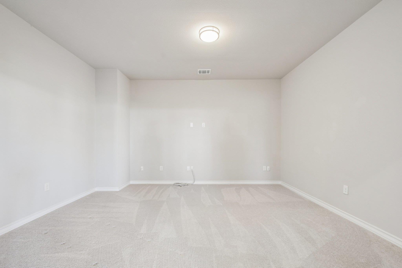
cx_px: 201
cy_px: 134
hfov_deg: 100.4
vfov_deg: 77.3
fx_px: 167
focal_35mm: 15
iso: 400
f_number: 8
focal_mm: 10
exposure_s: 1/10
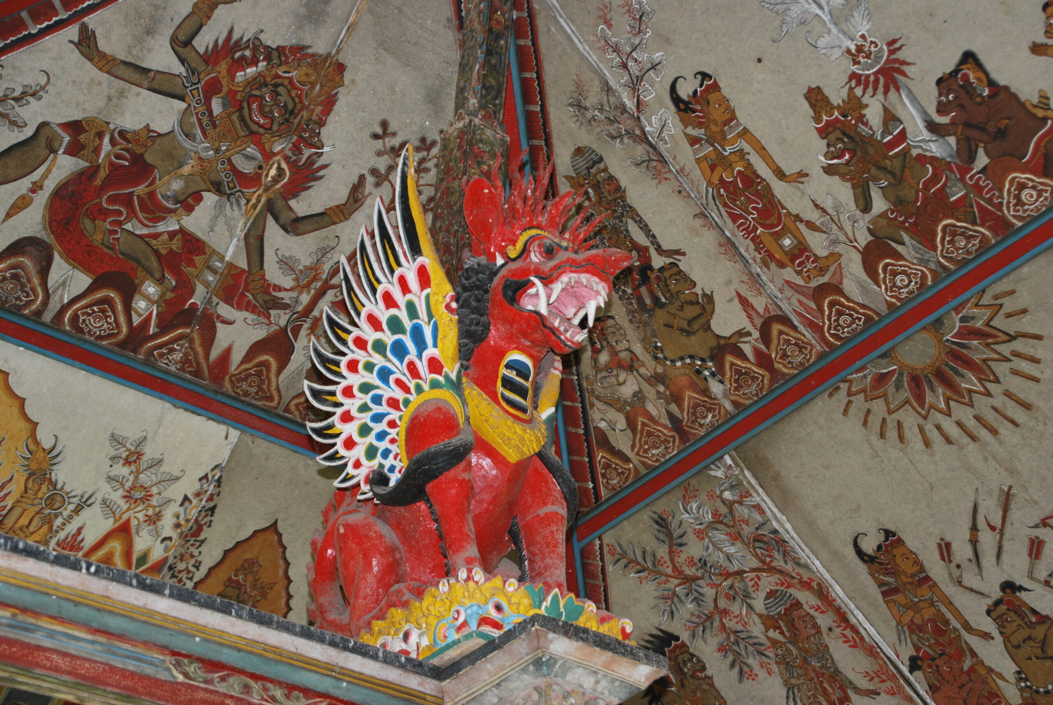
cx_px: 526
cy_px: 352
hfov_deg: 27.0
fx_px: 2196
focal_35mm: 75
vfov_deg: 18.2
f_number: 5
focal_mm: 50
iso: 220
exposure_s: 1/60
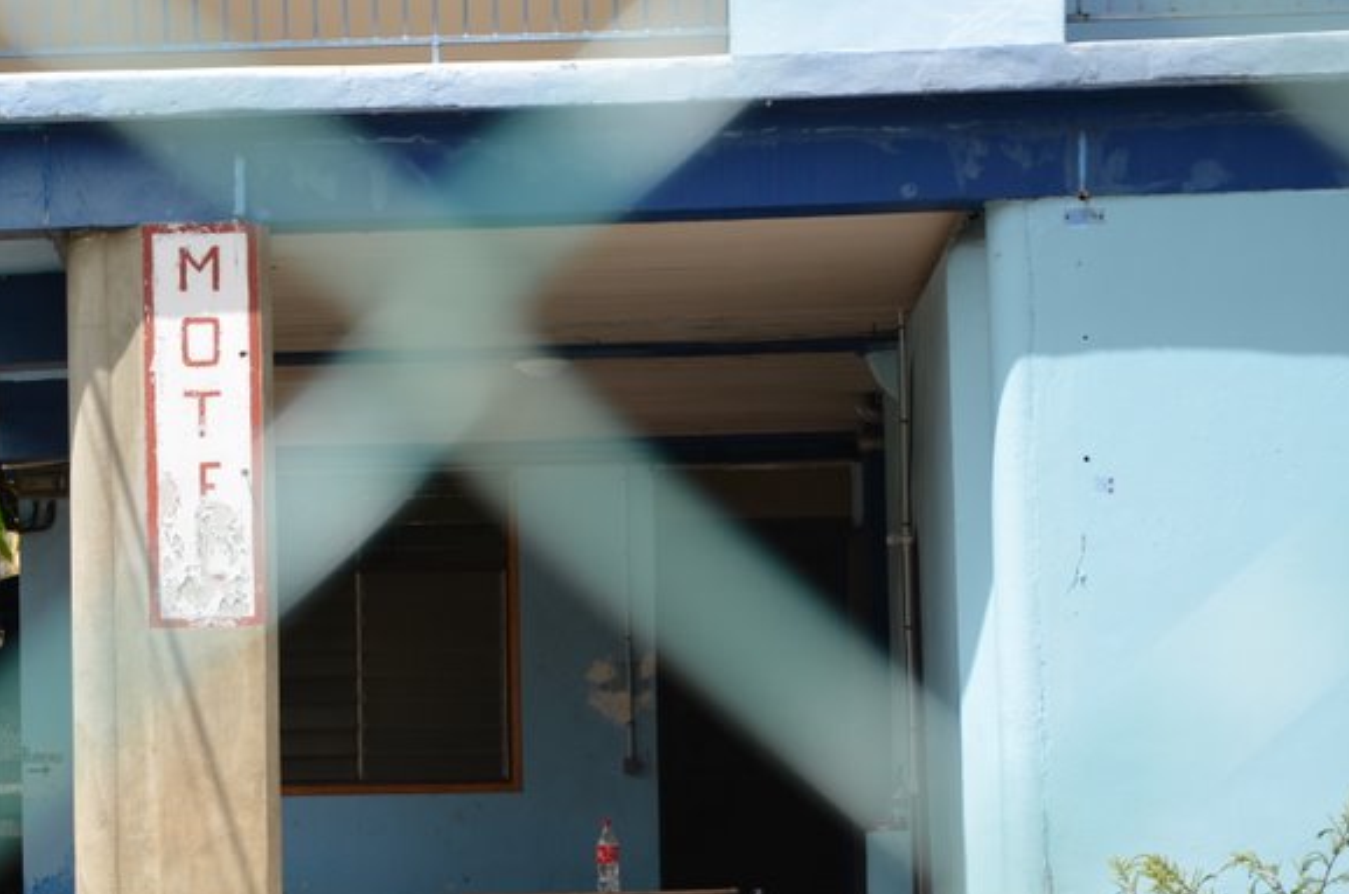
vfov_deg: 7.3
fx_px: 6956
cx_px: 275
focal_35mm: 186
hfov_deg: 11.0
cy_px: 582
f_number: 8
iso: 100
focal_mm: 70
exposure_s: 1/250
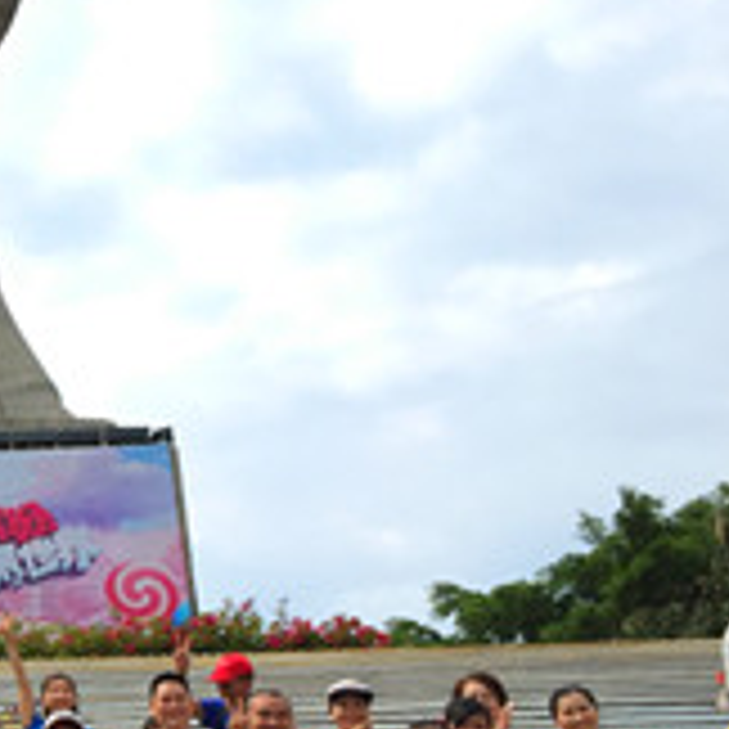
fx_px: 1882
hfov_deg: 19.2
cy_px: 524
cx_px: -364
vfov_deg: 21.8
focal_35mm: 79
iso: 32
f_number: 2.2
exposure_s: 1/1130
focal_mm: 4.15
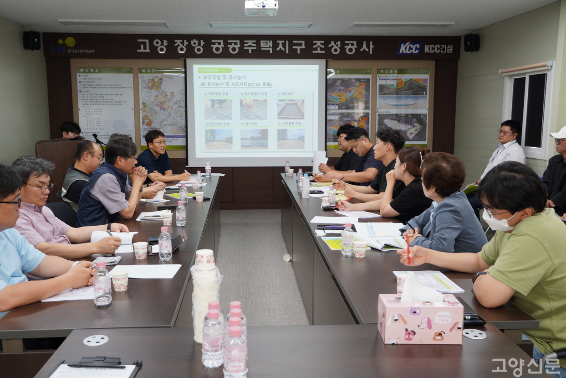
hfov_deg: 53.7
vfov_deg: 37.4
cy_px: 190
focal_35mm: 36
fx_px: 558
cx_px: 275
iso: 160
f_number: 4
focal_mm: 23
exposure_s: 1/40
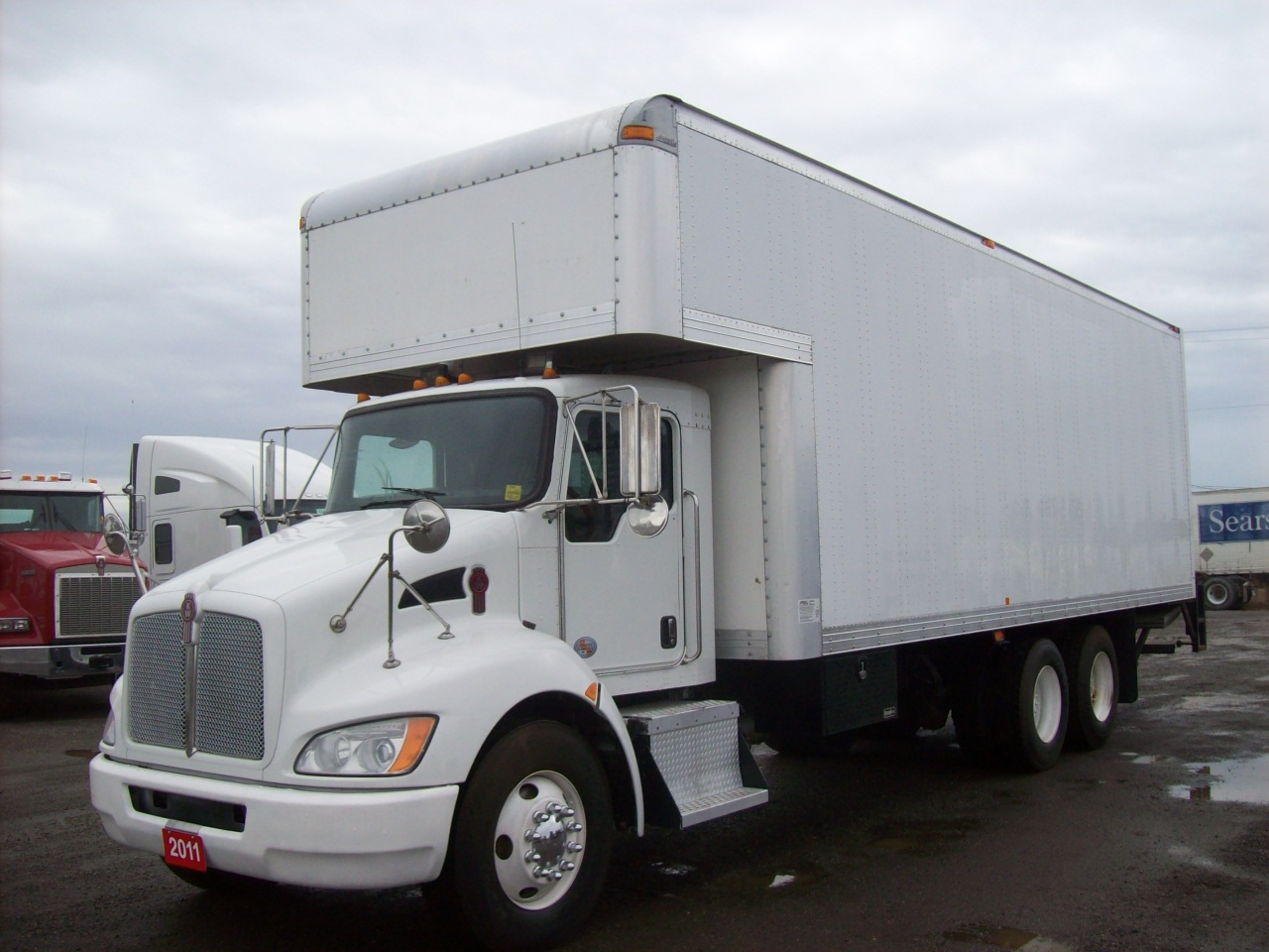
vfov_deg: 39.7
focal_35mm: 36
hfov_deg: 51.4
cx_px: 634
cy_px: 476
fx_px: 1320
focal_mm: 6
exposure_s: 1/500
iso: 80
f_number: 2.7
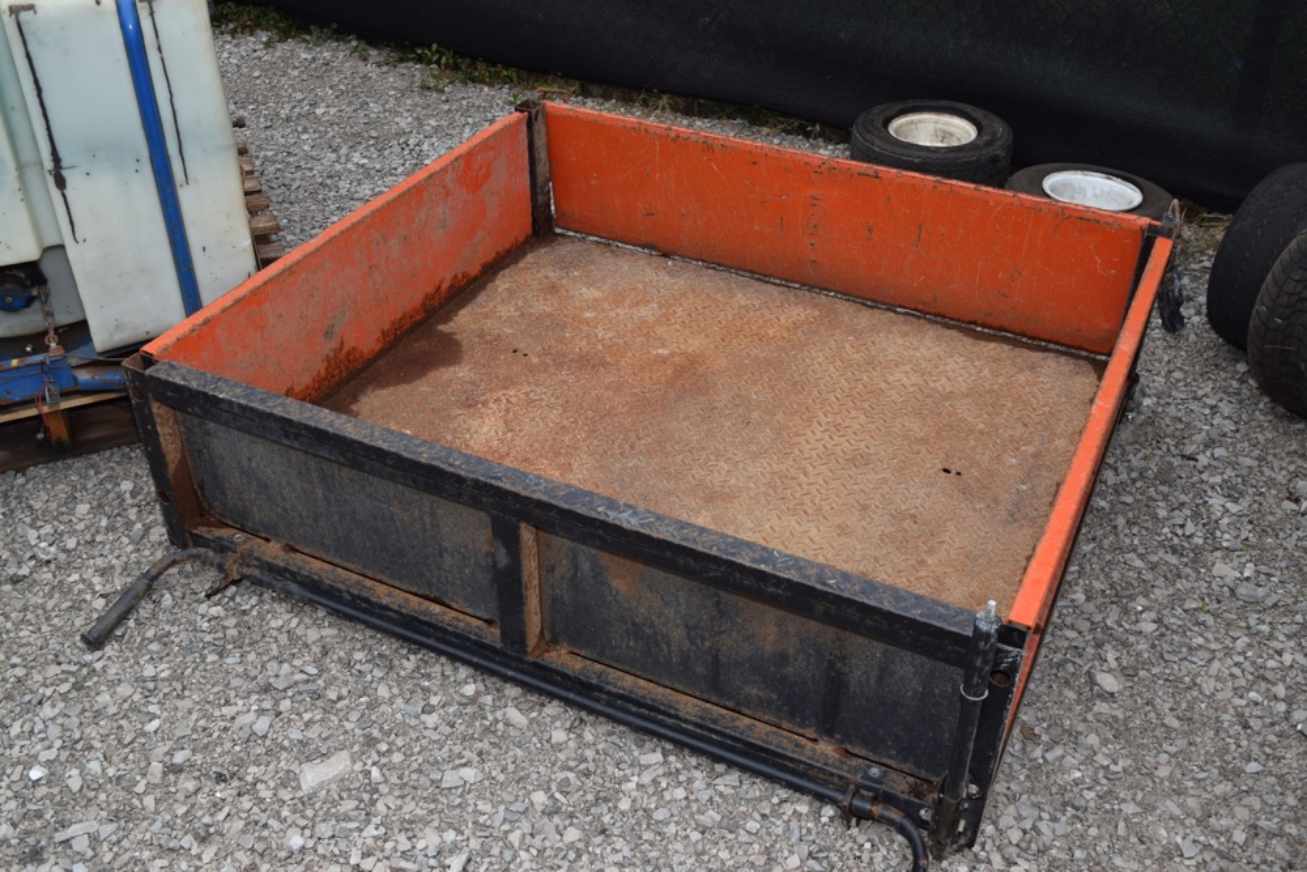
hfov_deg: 53.1
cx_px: 654
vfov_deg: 36.9
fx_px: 1307
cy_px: 436
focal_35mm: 36
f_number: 5.6
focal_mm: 24
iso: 100
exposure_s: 1/125
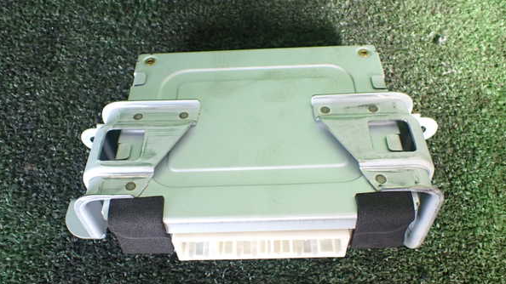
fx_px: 443
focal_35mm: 33
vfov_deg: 35.6
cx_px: 254
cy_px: 157
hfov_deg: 59.5
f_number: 2.3
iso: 400
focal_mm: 5.4
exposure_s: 1/125
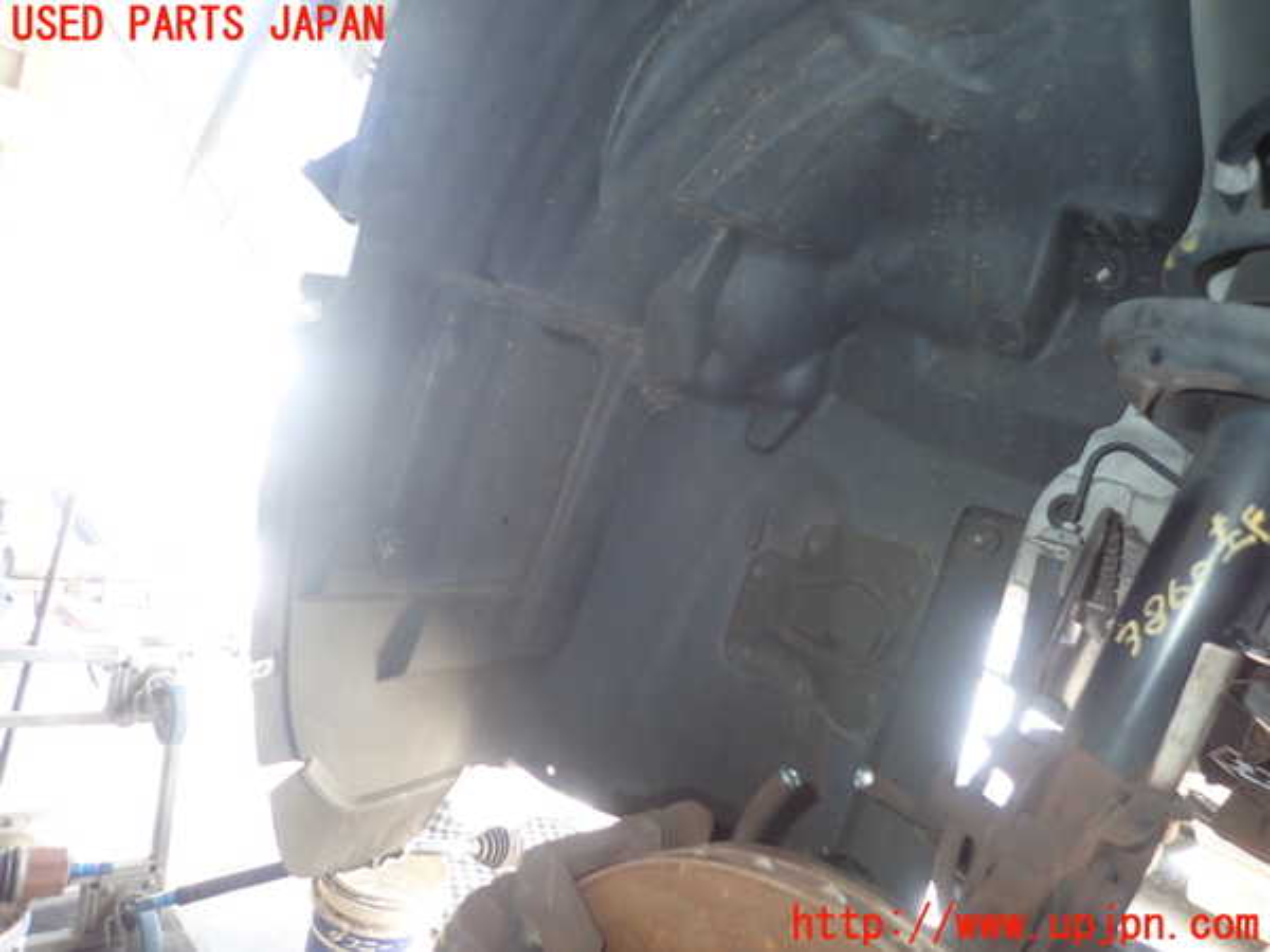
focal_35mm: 25
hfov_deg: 69.4
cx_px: 635
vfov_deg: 54.9
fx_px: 917
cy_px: 476
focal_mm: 4.5
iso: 200
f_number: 2
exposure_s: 1/30
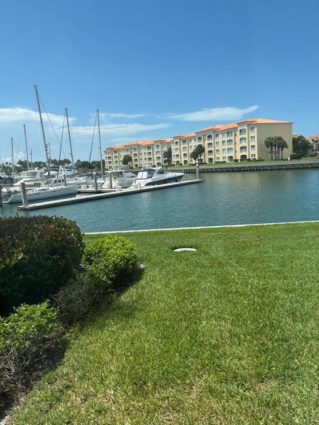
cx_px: 160
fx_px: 320
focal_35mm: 26
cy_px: 212
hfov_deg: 53.0
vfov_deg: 67.3
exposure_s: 1/3106
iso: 50
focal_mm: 5.96
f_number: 1.6
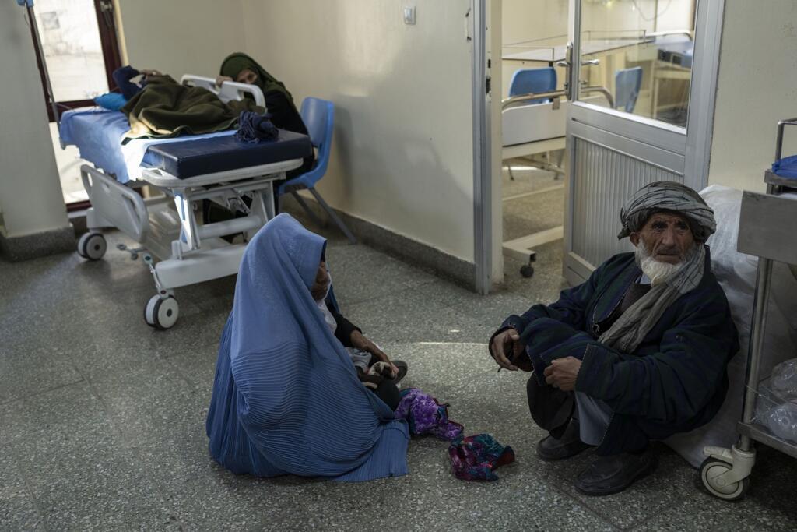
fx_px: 775
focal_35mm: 35
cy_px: 266
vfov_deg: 37.9
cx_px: 398
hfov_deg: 54.4
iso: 800
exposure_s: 1/160
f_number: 2.5
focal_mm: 35
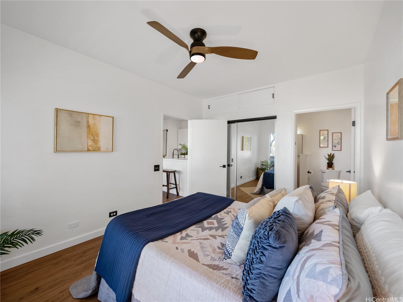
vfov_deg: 85.7
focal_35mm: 14
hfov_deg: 102.1
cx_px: 202
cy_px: 151
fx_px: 163
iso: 320
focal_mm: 7
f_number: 4
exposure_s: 1/200
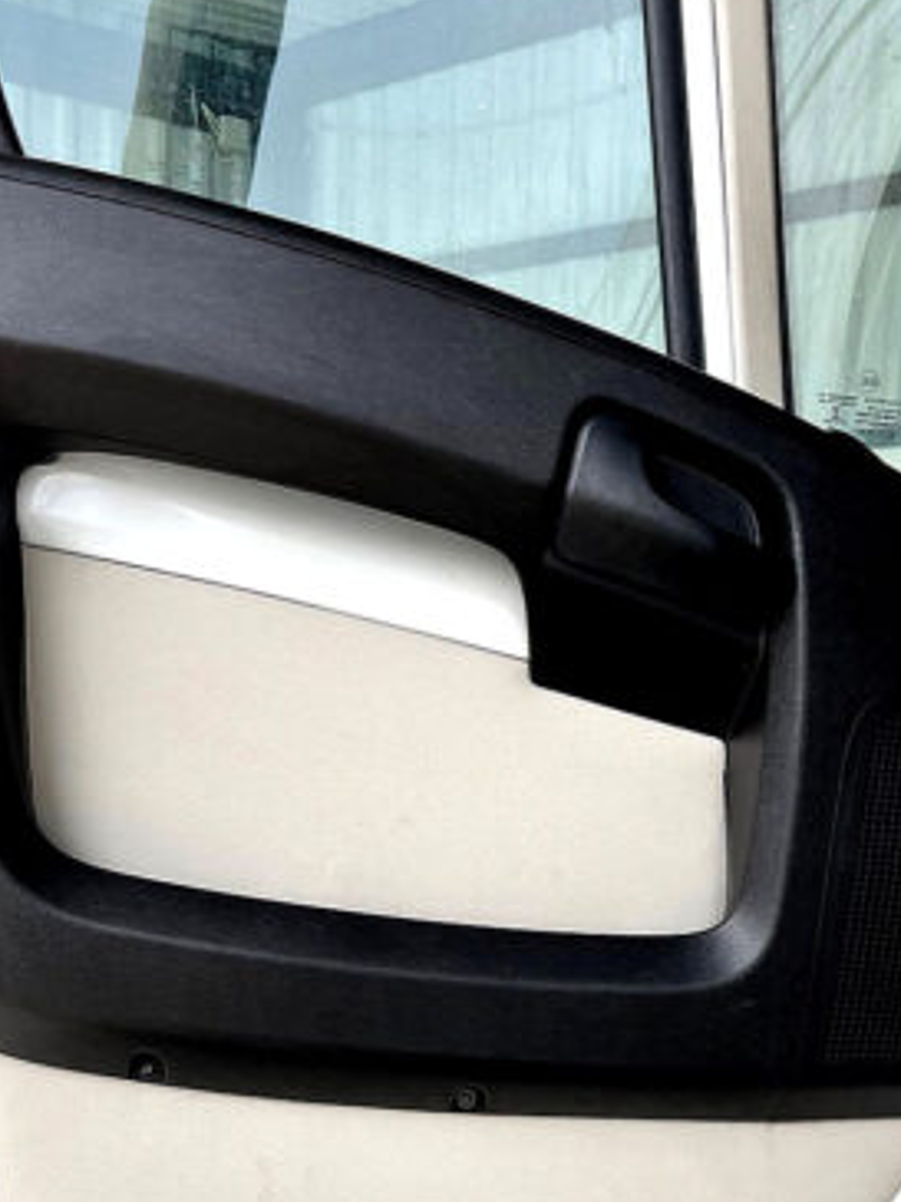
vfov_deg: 40.6
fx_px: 1562
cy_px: 938
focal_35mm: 45
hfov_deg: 32.0
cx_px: 563
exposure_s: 1/282
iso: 40
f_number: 1.5
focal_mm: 5.7
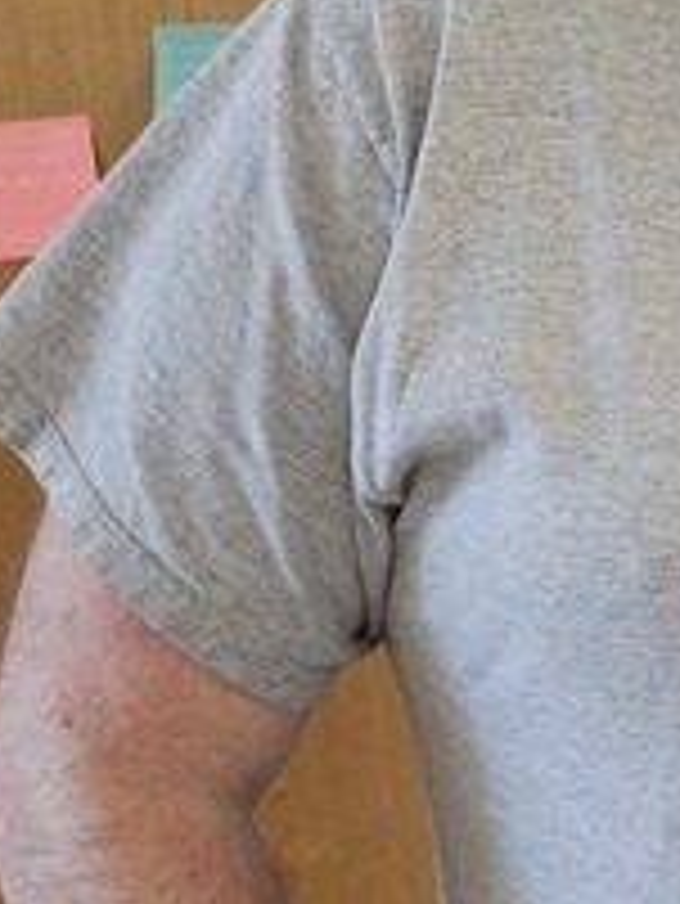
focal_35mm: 117
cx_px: 1585
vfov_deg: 16.2
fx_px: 3061
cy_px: 1057
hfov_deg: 10.9
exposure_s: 1/60
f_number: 1.7
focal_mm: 6.3
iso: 800
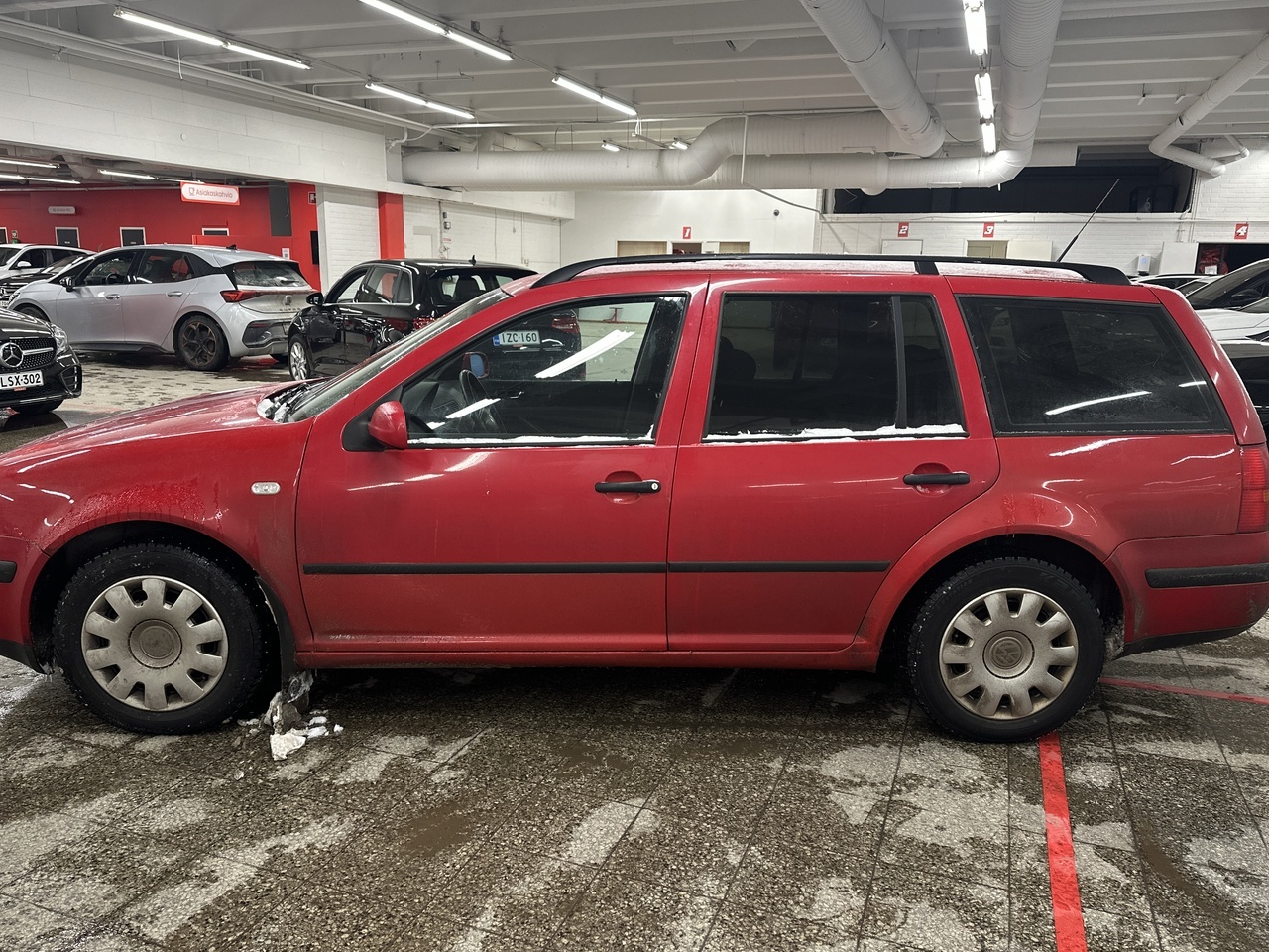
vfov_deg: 51.4
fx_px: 990
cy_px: 482
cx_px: 613
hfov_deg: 65.3
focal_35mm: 27
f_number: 1.78
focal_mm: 6.86
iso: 160
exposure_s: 1/50
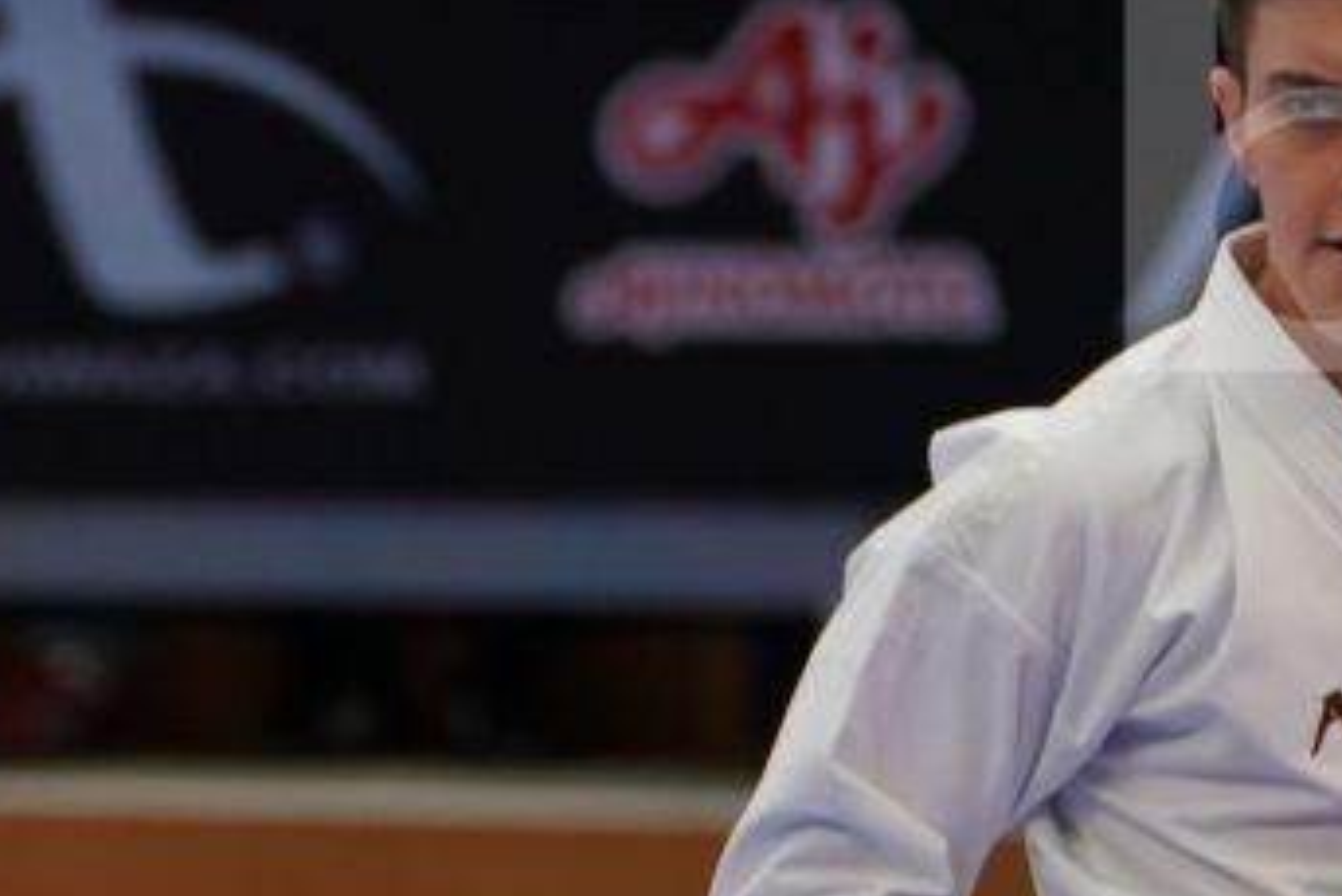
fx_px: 24240
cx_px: -1162
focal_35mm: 650
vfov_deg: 2.1
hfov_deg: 3.2
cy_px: 1401
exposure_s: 1/500
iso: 640
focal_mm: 124
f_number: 2.8
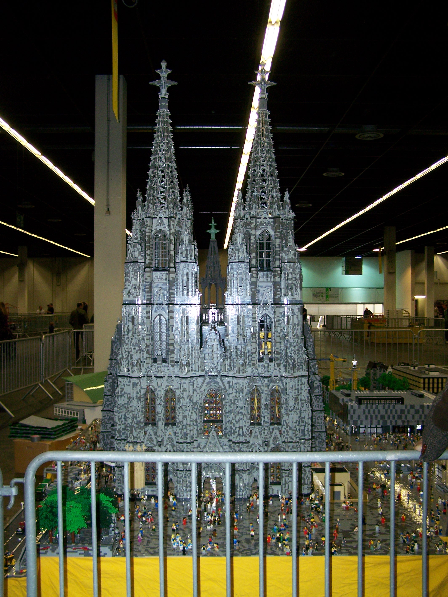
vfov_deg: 48.9
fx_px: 655
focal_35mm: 38
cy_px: 298
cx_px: 224
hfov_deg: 37.8
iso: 160
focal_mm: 6.3
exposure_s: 1/60
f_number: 2.8
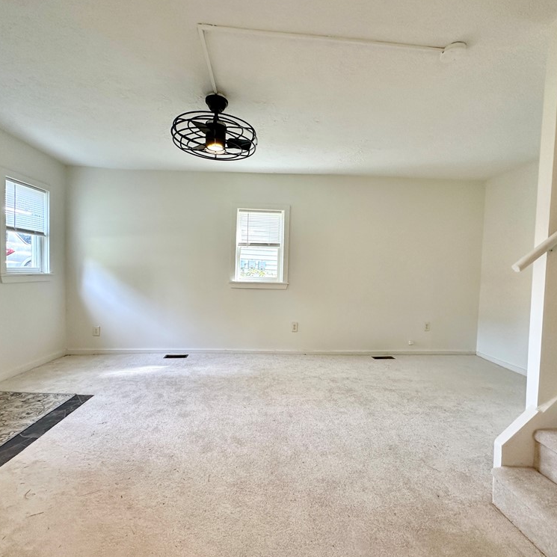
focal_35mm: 17
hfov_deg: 84.0
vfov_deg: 84.0
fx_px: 309
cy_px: 280
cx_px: 277
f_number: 2.2
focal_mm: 2.22
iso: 200
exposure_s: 1/120
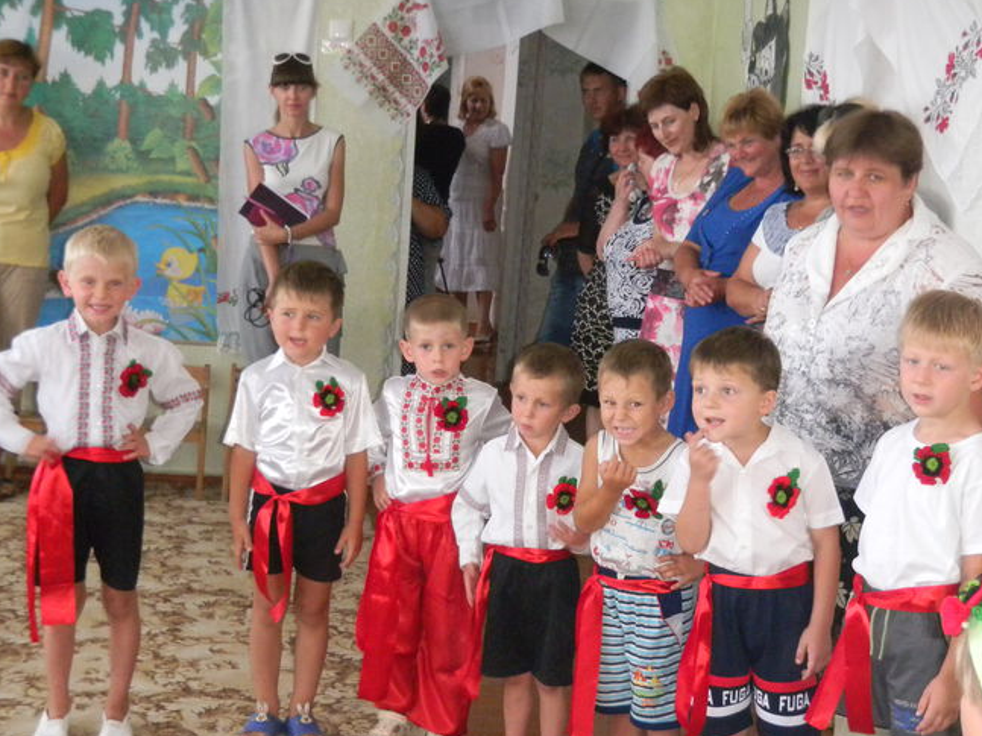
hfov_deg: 28.5
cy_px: 398
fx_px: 1929
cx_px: 545
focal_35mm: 68
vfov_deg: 21.6
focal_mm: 9.9
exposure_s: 1/30
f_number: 4.2
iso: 475
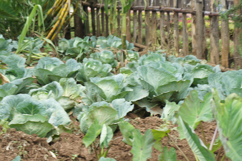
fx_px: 554
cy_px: 80
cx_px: 121
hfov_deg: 24.6
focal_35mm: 82
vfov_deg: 16.5
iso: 200
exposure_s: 1/100
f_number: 5.6
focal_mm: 55
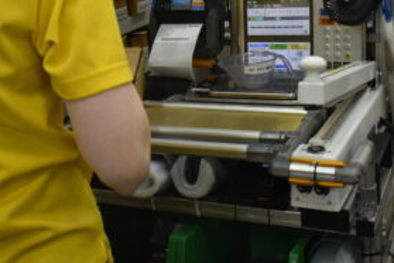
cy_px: 43
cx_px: 154
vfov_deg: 21.6
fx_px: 677
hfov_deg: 32.3
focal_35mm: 62
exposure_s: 1/60
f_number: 4
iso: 560
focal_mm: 23
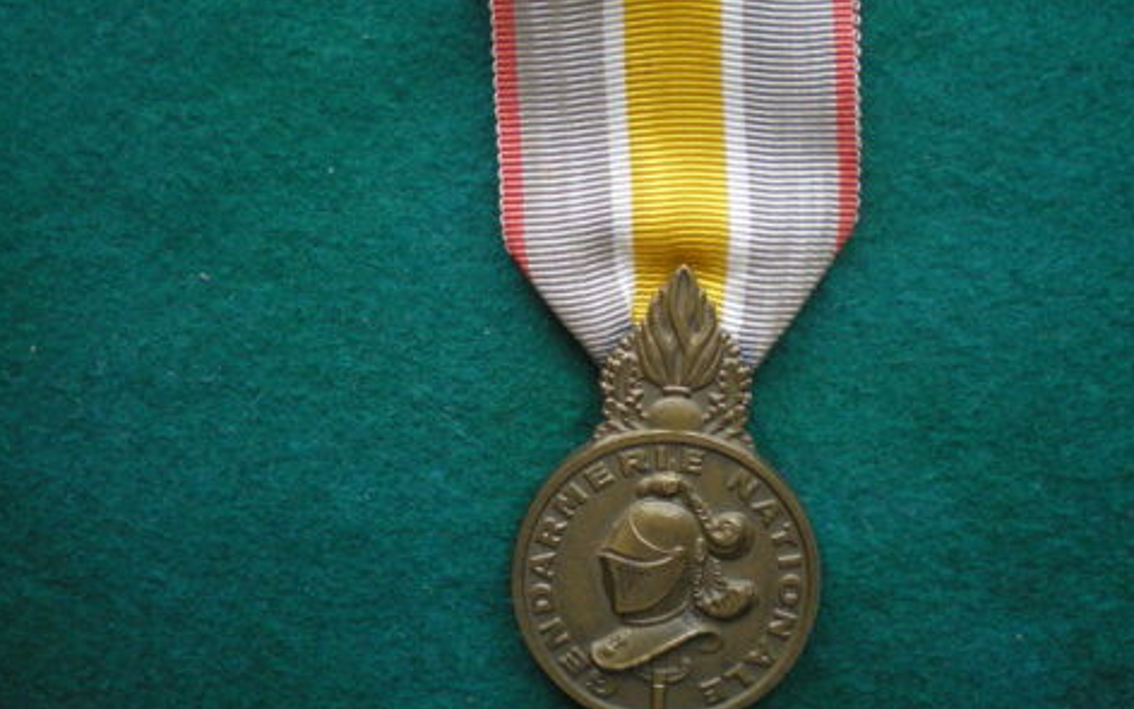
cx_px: 567
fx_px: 1267
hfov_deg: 48.2
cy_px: 336
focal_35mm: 41
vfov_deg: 31.2
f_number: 3.1
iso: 400
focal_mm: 6.3
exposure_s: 1/40
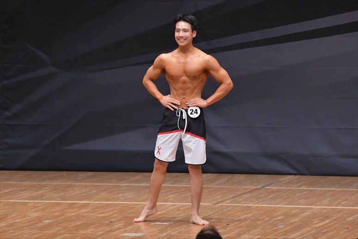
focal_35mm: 285
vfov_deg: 4.8
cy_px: 120
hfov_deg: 7.2
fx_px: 2833
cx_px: 179
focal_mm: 190
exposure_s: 1/400
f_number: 5.6
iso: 6400
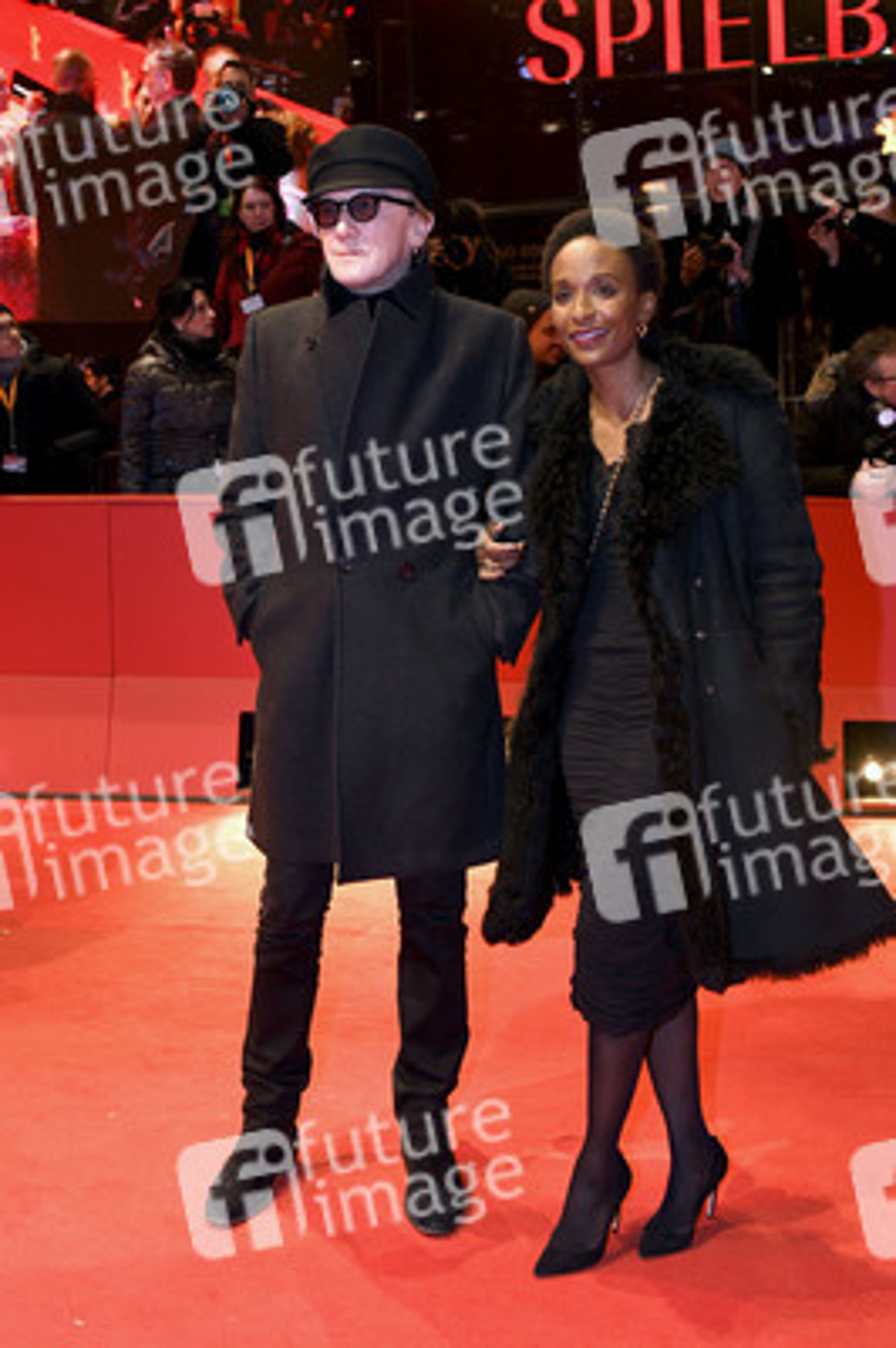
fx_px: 1496
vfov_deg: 48.5
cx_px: 448
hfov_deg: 33.3
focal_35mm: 40
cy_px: 674
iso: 1250
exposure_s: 1/160
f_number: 5
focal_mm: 40
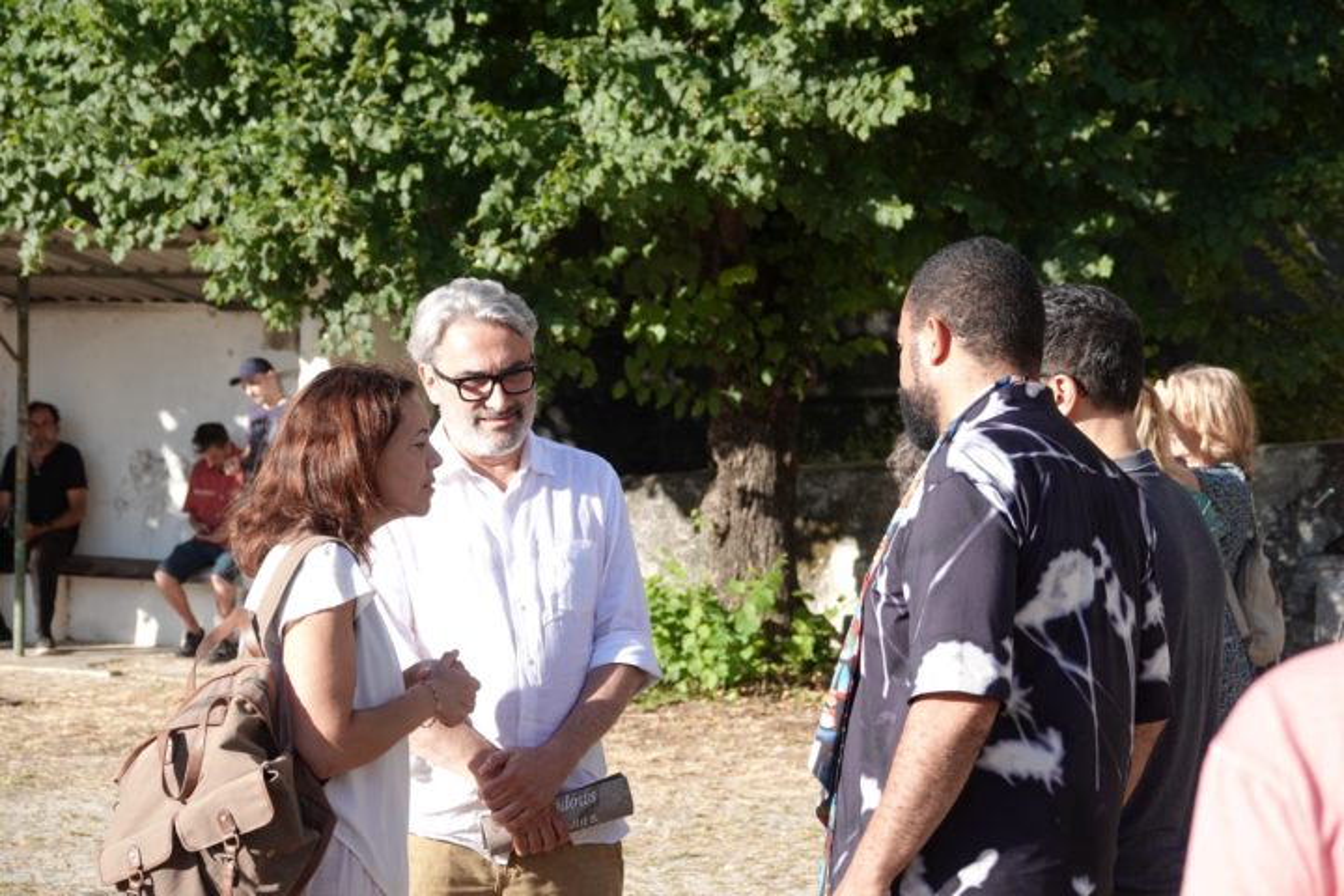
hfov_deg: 19.1
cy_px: 448
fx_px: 3994
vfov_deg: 12.8
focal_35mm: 107
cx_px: 672
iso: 100
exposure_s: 1/320
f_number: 4
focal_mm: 39.42
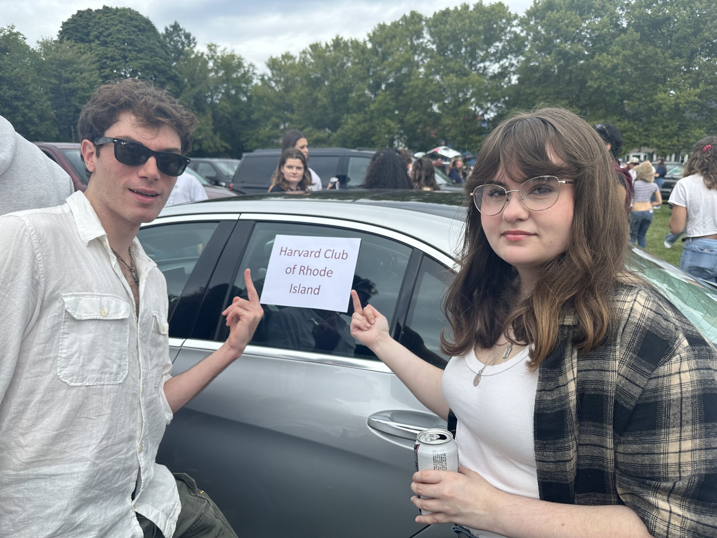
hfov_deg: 71.6
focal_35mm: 24
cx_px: 358
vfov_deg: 56.8
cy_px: 269
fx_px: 497
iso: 80
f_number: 1.78
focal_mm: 6.86
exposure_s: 1/2469
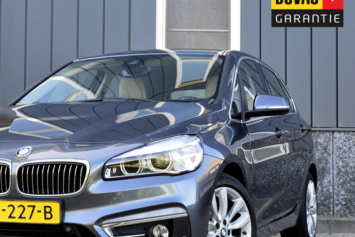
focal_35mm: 82
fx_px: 809
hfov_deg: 24.6
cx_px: 102
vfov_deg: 16.6
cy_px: 154
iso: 400
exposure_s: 1/60
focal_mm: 38
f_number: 8
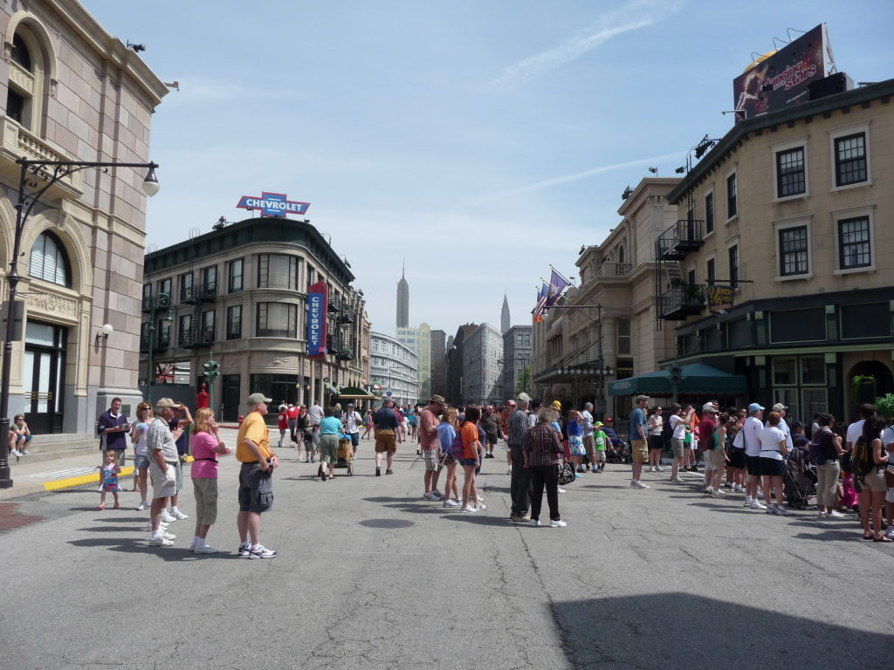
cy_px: 335
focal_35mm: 28
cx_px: 447
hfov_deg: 63.4
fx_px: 723
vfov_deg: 49.7
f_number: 8
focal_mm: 4.7
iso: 100
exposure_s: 1/250
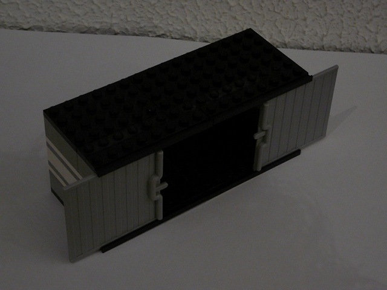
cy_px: 145
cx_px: 194
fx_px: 861
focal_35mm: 77
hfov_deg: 25.3
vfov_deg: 19.1
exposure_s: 1/8
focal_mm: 11.5
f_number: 3.7
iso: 200
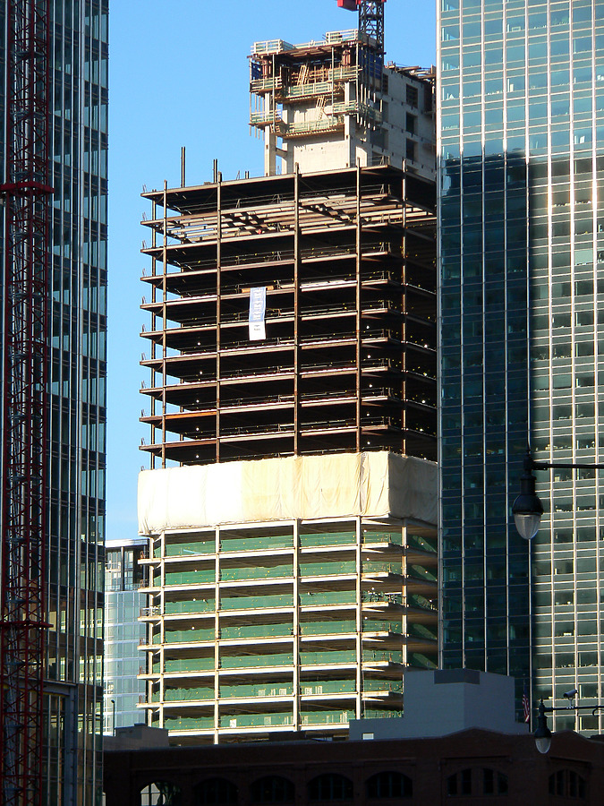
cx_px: 302
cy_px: 403
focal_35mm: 171
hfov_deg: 8.7
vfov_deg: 11.6
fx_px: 3978
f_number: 3.3
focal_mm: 28.5
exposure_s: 1/500
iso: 80
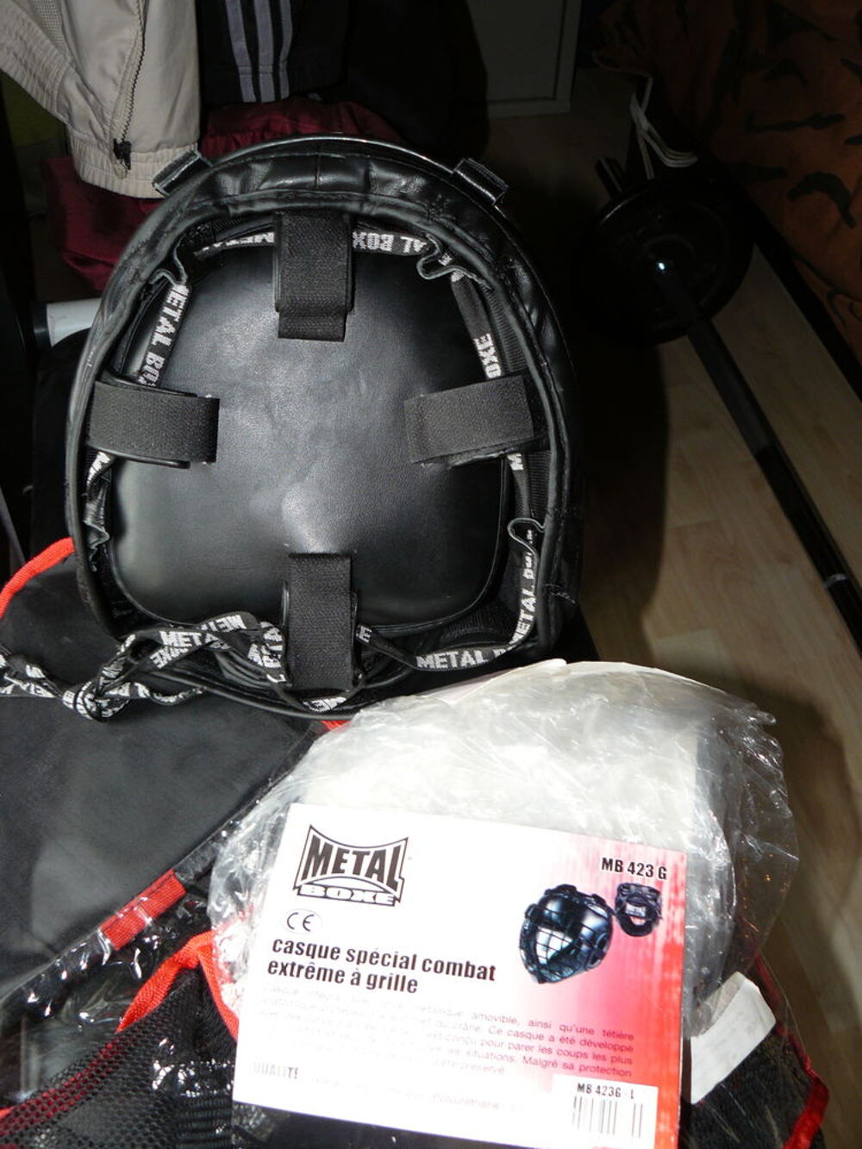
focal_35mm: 36
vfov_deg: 51.4
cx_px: 431
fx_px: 1195
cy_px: 574
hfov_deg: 39.7
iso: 100
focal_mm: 6
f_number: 2.8
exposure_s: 1/30
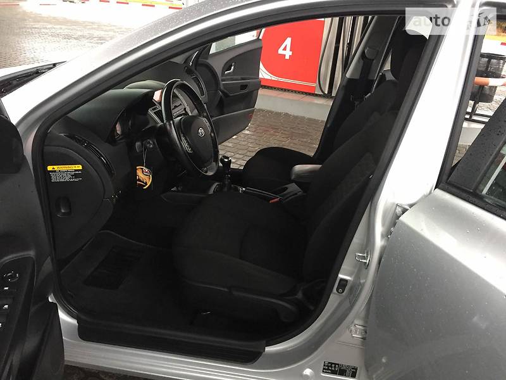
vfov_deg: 48.2
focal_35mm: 29
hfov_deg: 61.7
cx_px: 253
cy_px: 190
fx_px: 424
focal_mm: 4.2
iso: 160
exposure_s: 1/33
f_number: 2.2
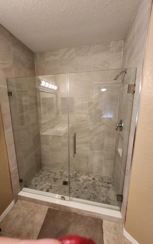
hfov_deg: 78.5
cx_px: 70
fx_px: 93
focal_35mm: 14
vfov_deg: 105.3
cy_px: 124
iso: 320
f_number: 2.2
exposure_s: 1/40
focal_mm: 1.74
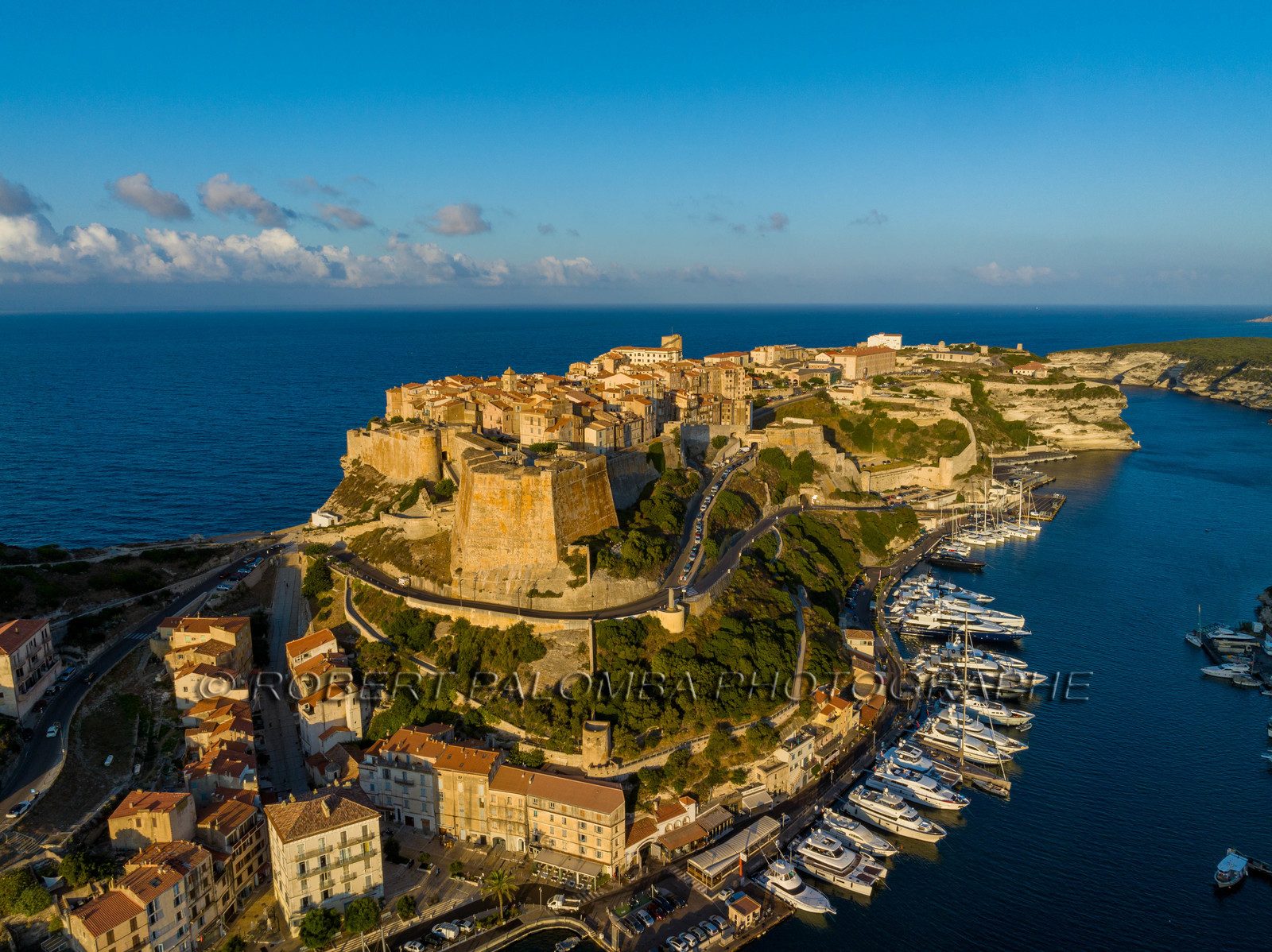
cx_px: 636
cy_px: 476
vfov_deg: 56.8
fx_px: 881
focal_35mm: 24
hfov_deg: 71.6
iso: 100
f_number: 11
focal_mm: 12.3
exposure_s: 1/100
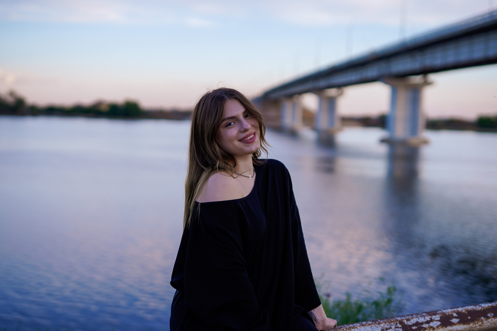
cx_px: 248
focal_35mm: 50
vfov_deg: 27.0
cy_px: 166
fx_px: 690
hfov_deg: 39.6
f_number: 1.8
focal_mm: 50
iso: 160
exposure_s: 1/1600
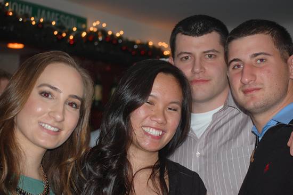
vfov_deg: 16.5
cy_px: 98
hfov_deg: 24.6
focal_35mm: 82
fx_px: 671
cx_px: 146
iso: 400
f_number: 4
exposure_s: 1/60
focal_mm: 55
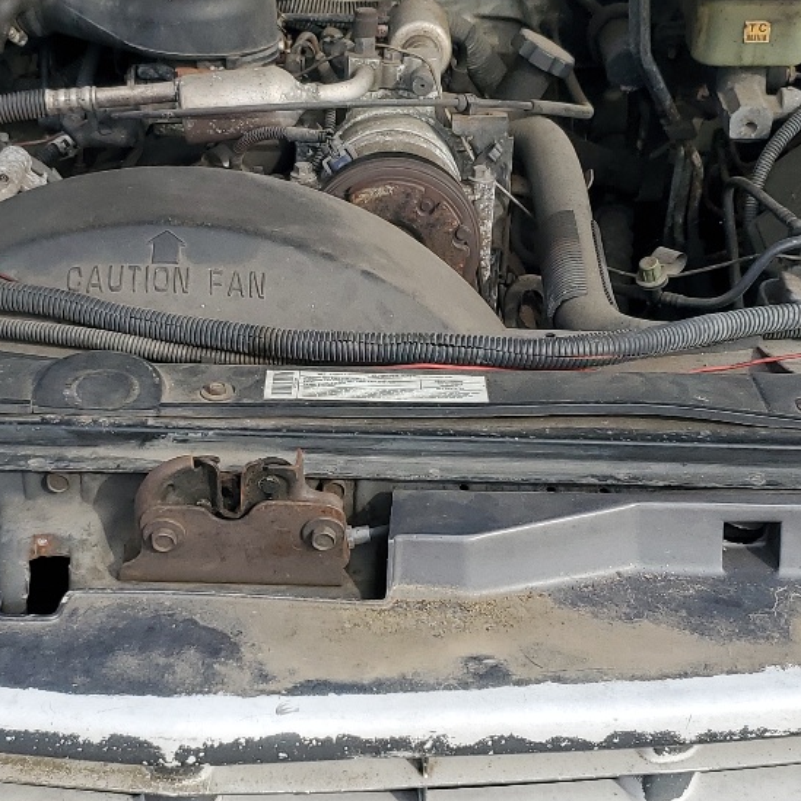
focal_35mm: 67
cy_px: 430
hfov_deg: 25.5
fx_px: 1754
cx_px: 247
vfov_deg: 25.7
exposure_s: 1/1250
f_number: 1.5
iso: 50
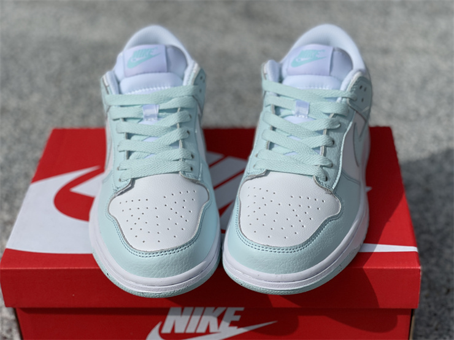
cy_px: 170
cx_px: 227
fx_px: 839
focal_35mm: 64
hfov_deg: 30.3
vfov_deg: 22.9
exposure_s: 1/5000
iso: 32
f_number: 2.2
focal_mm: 7.5
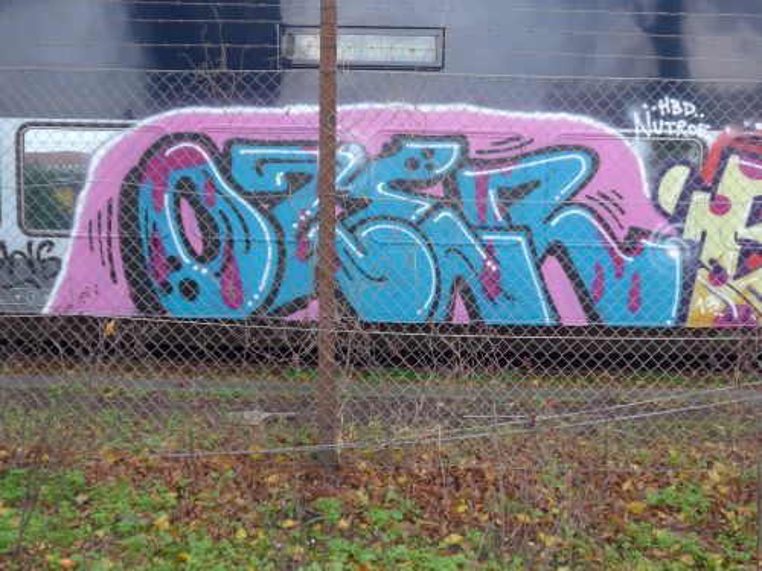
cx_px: 381
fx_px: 748
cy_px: 286
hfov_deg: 54.0
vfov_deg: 41.8
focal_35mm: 34
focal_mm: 7
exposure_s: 1/80
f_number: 2.3
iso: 80
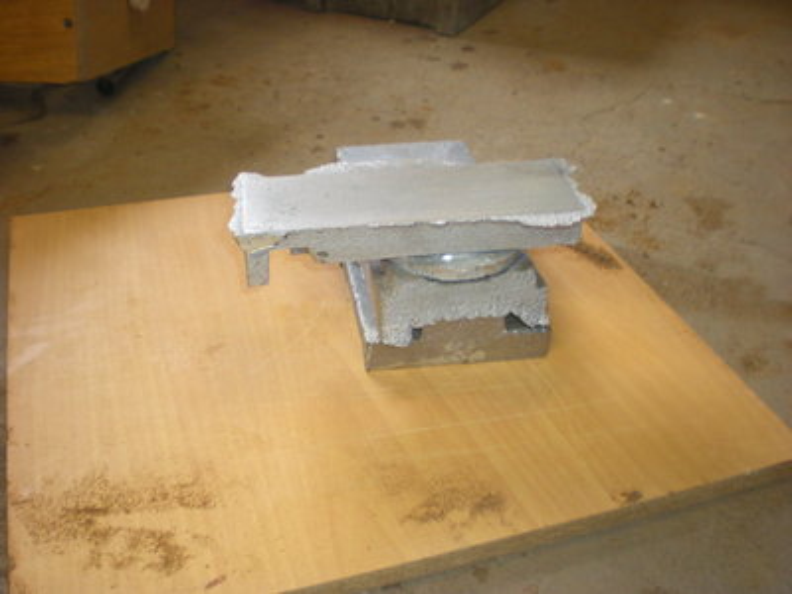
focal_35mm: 38
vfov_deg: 37.7
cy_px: 297
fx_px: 869
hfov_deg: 49.0
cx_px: 396
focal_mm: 6.3
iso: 200
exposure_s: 1/18.2
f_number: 3.1
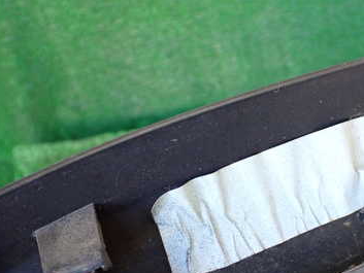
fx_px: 536
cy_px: 173
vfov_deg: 28.5
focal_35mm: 51
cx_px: 265
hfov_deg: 36.7
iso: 500
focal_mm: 5.4
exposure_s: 1/125
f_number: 2.3
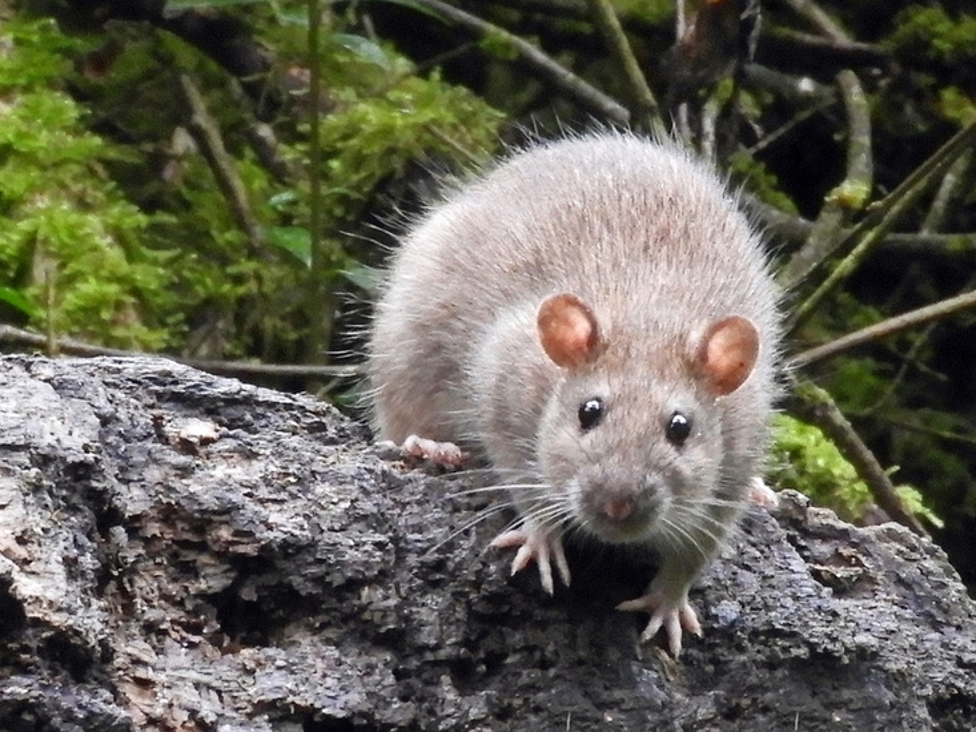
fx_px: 10152
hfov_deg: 5.5
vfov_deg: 4.1
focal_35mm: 360
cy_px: 366
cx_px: 488
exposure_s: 1/30
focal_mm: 64.5
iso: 800
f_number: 5.6
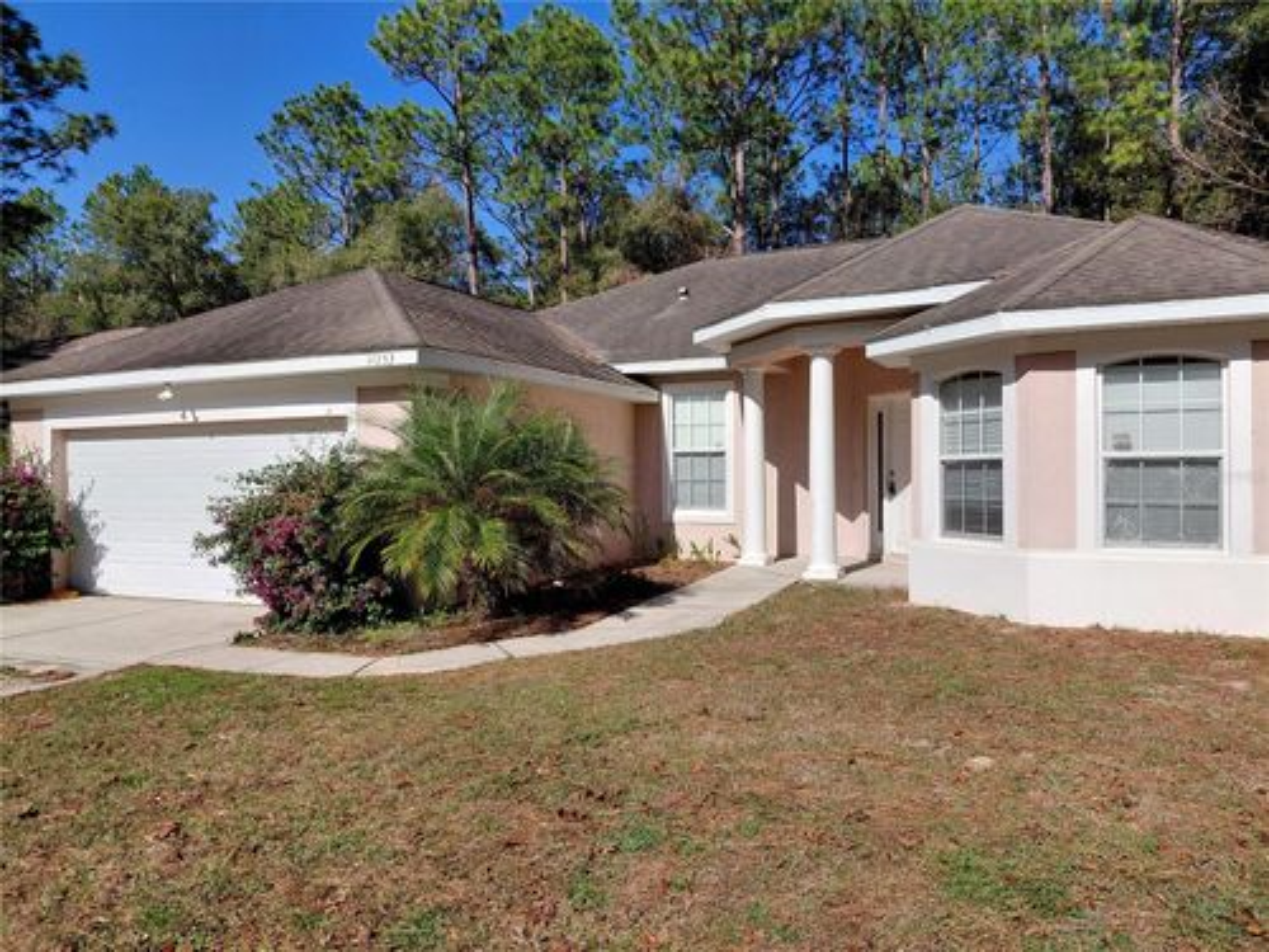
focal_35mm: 25
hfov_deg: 69.4
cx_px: 634
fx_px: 916
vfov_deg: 54.9
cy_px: 476
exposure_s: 1/3876
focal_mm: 4.69
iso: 50
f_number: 1.8
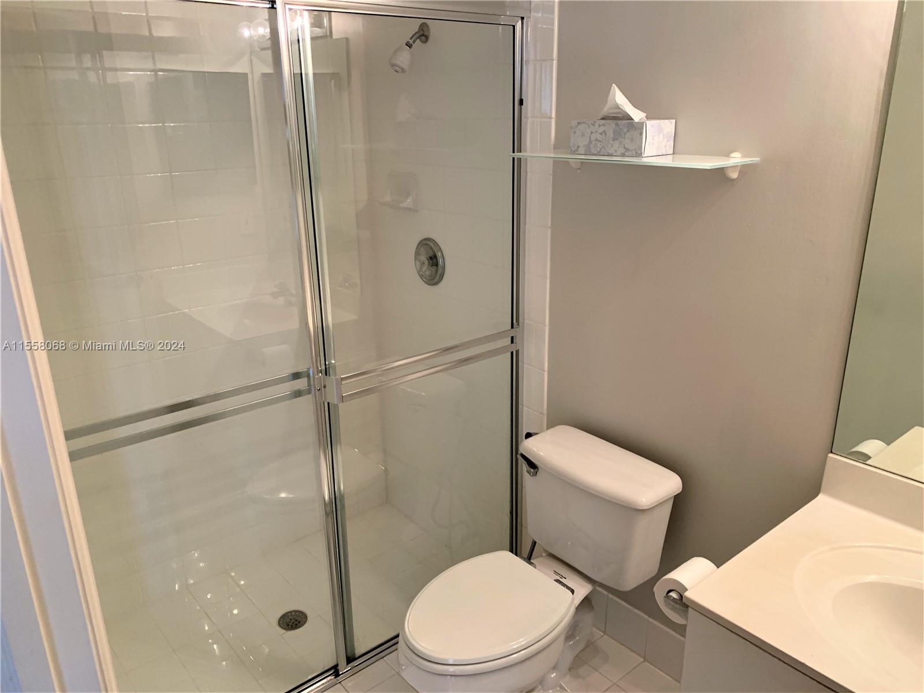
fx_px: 694
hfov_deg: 67.3
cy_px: 346
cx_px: 462
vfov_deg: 53.1
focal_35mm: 26
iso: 160
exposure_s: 1/60
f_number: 1.8
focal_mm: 4.25
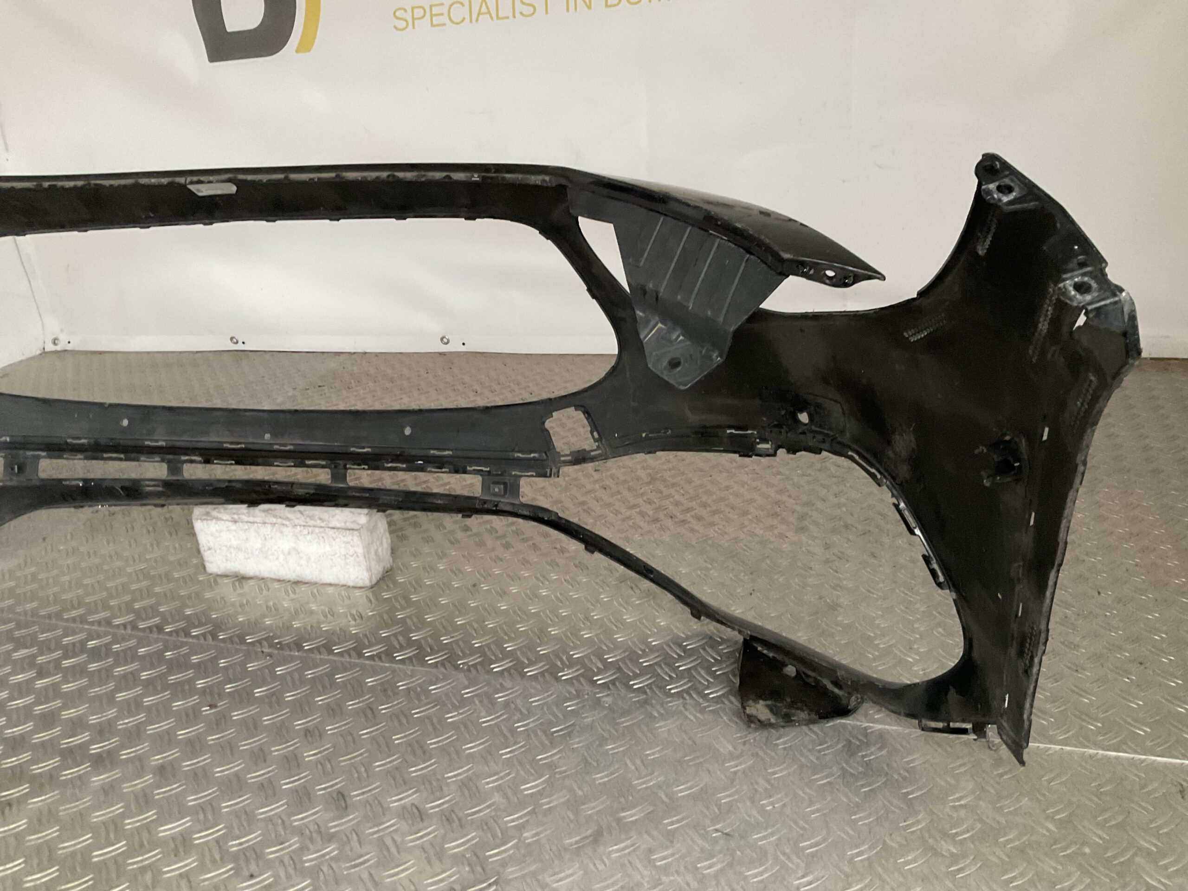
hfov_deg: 61.7
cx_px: 594
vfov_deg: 48.2
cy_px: 446
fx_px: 995
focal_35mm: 29
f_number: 1.8
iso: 250
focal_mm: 3
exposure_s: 1/50
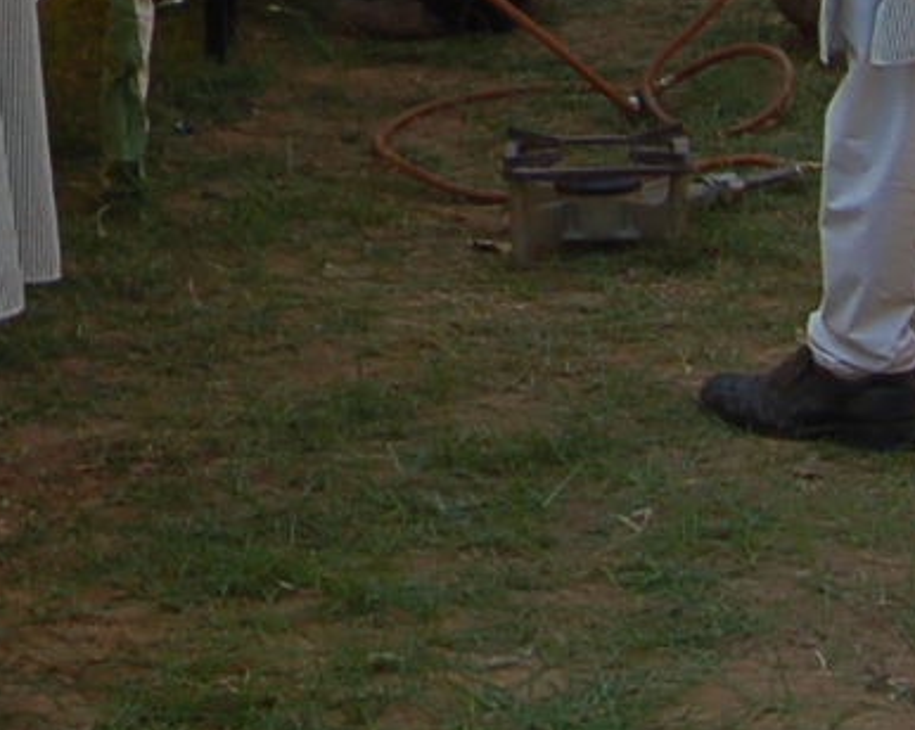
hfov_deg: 12.4
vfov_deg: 9.5
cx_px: -474
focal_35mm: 148
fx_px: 4004
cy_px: -898
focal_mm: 18
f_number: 8
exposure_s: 1/250
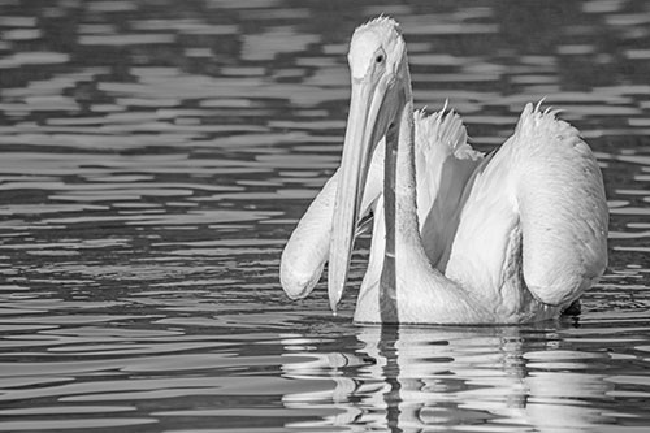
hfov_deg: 2.4
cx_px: 325
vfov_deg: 1.6
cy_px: 216
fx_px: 15341
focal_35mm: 850
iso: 800
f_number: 12
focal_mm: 850
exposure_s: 1/2500
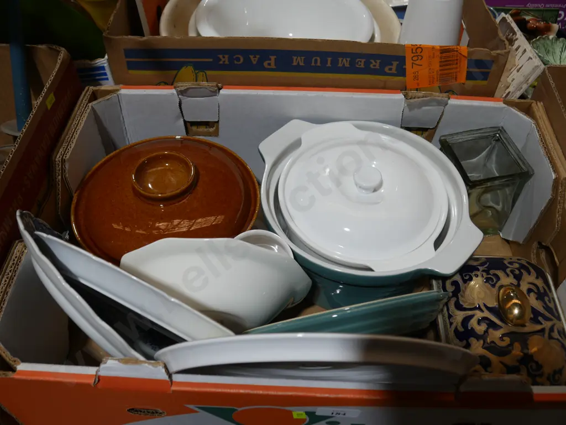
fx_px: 523
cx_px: 283
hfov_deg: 56.8
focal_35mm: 32
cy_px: 212
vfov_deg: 44.2
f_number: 4.5
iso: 200
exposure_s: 1/125
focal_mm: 16
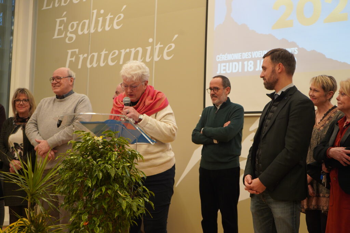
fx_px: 593
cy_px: 116
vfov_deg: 22.2
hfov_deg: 32.9
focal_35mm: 61
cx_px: 175
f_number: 5.6
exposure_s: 1/160
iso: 1600
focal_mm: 61
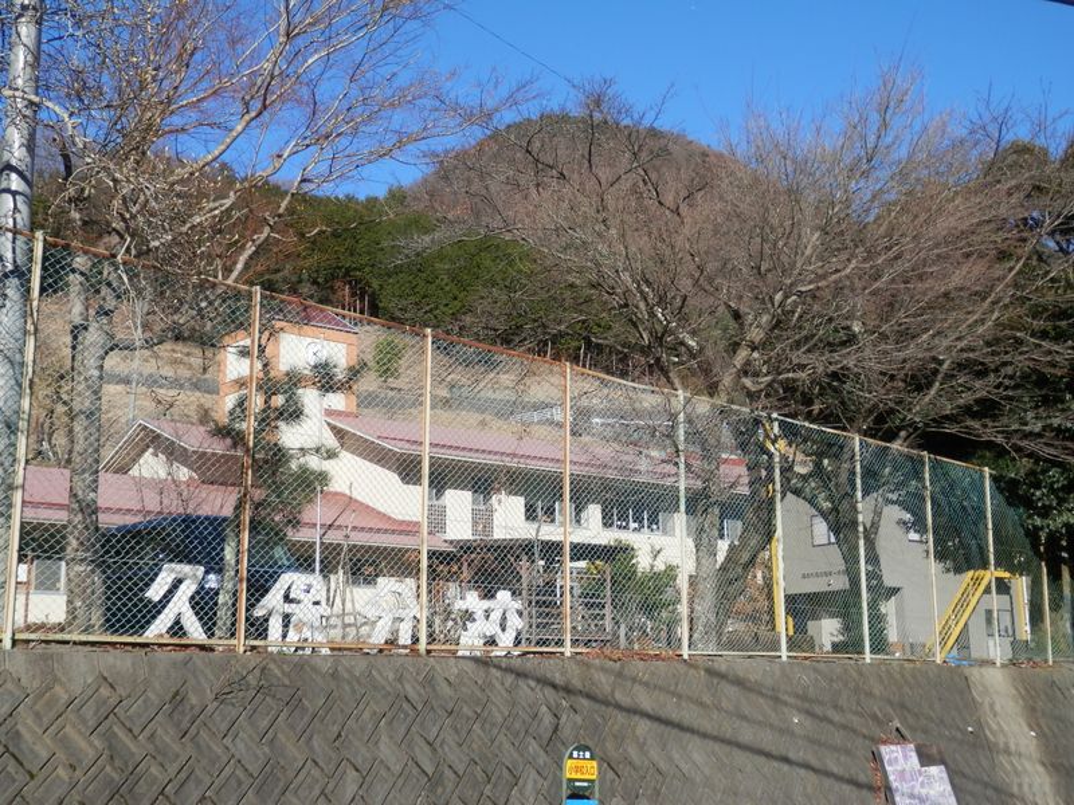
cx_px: 537
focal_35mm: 45
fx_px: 1396
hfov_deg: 42.1
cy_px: 402
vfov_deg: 32.2
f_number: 10.8
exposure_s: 1/100
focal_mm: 8
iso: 100
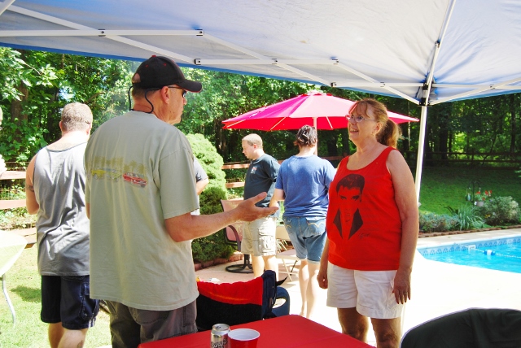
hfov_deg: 55.1
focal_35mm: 34
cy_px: 174
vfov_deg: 38.4
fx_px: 500
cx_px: 260
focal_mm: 23
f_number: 5.6
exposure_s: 1/125
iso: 110
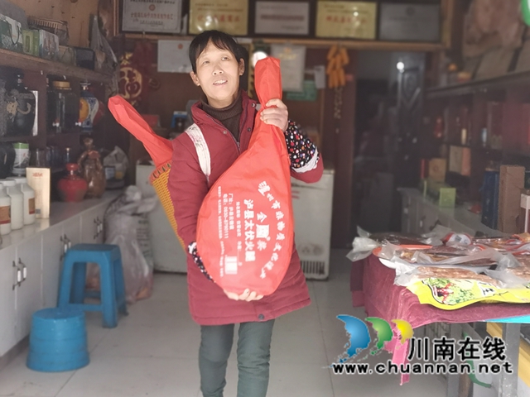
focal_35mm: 52
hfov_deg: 36.8
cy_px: 198
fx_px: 796
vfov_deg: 28.0
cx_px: 265
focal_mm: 4.75
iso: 200
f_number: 2.4
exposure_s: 1/100
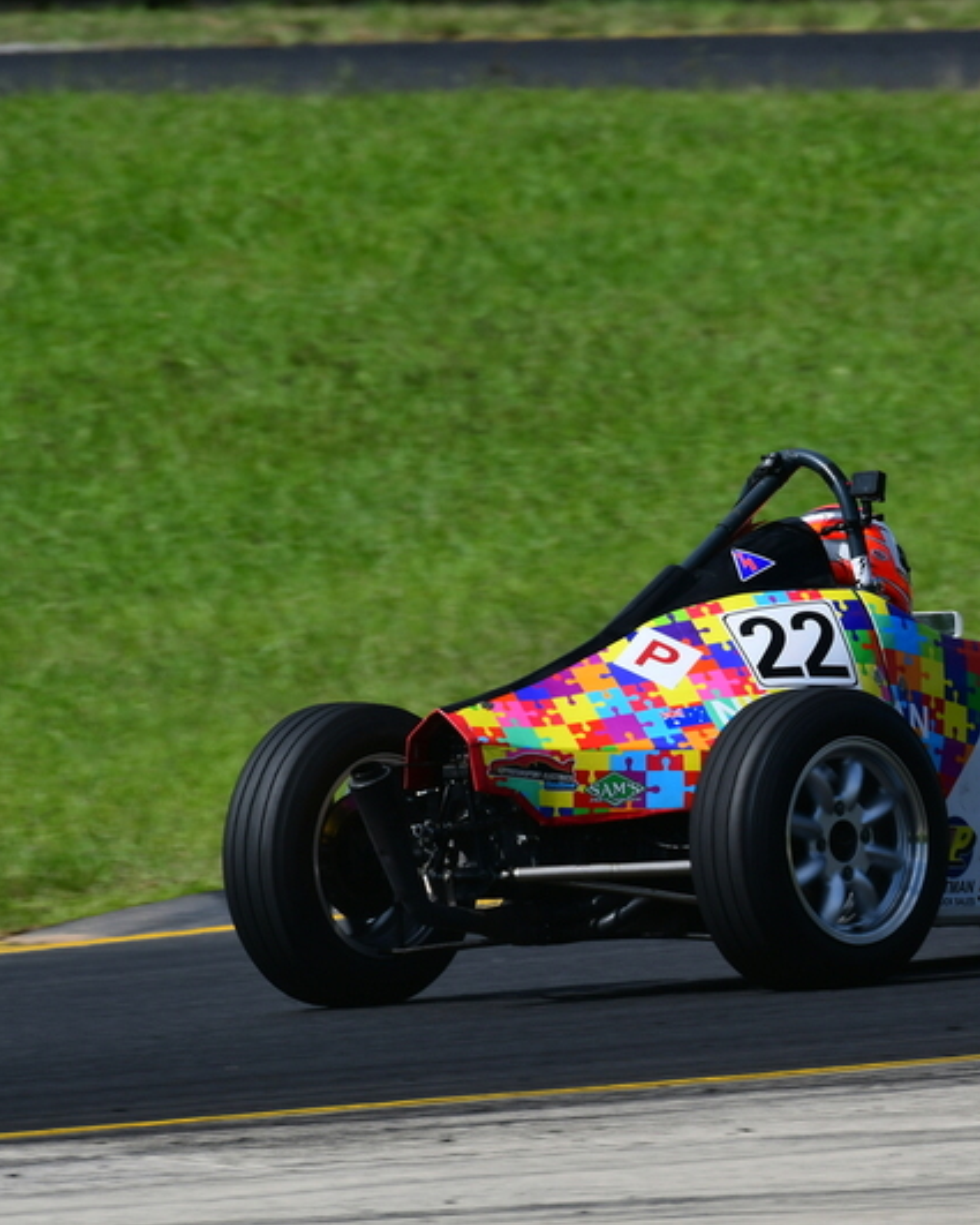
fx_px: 31533
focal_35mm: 870
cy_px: 612
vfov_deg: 2.2
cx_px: 881
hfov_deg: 1.8
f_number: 11
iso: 250
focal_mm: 410
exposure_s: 1/640
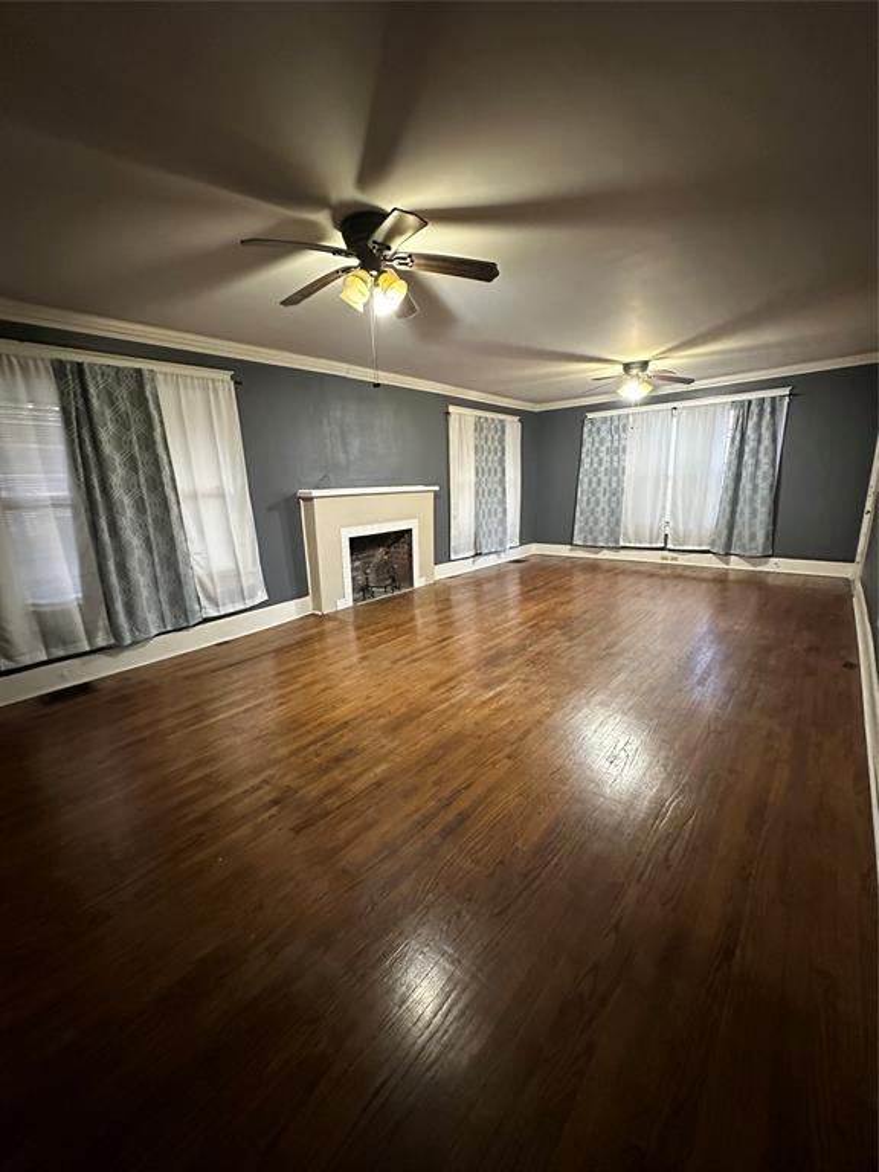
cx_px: 440
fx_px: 474
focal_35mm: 14
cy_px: 586
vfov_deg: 102.1
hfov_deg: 85.7
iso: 1250
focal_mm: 2.22
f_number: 2.2
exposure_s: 1/60
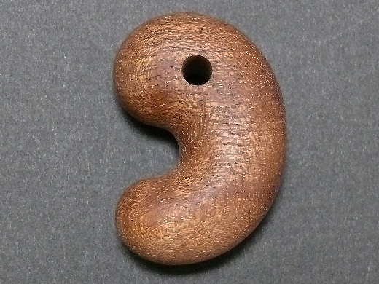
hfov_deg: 31.7
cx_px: 190
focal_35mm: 61
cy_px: 142
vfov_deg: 24.0
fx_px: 668
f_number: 3.2
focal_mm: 12.9
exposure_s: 1/20
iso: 800
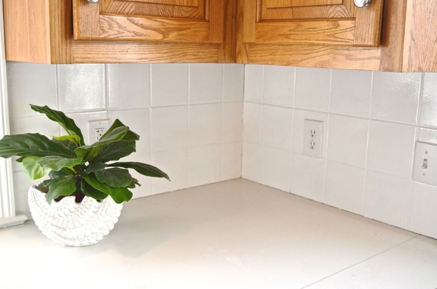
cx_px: 218
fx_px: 472
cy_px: 144
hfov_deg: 49.7
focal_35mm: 39
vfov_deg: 34.0
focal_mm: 26
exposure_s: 1/640
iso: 1000
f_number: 4
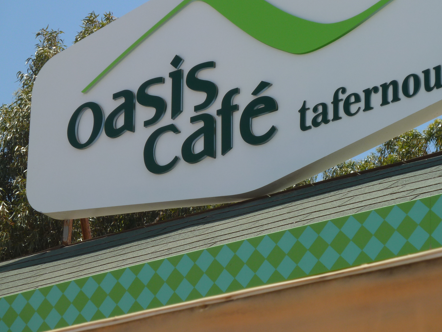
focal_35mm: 165
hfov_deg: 12.0
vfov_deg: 9.0
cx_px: 235
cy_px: 151
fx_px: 2107
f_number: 4.5
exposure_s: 1/500
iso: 100
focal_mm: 24.1
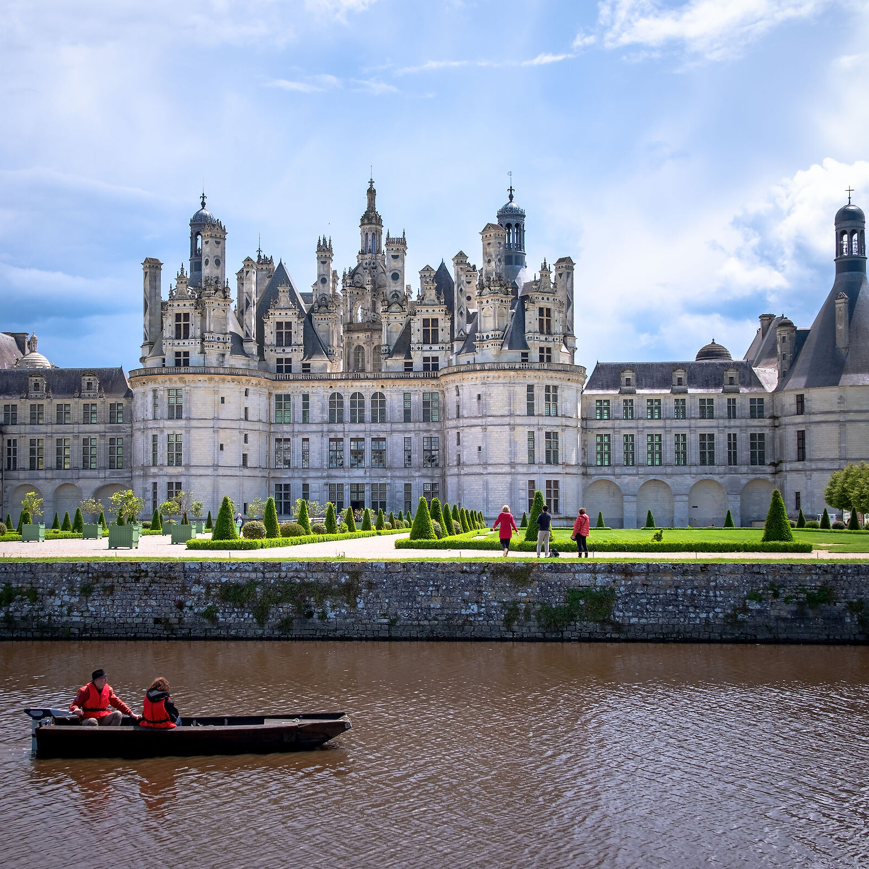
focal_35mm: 45
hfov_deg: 37.5
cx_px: 396
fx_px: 1278
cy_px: 431
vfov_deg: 37.6
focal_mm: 23.4
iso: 200
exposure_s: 1/180
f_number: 11
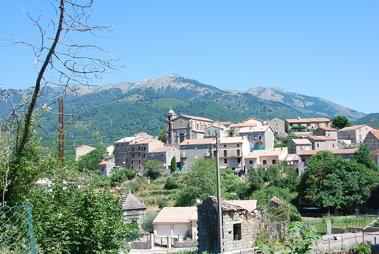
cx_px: 190
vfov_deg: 29.0
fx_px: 490
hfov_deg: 42.3
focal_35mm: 46
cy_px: 127
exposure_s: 1/200
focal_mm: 31
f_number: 7.1
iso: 100
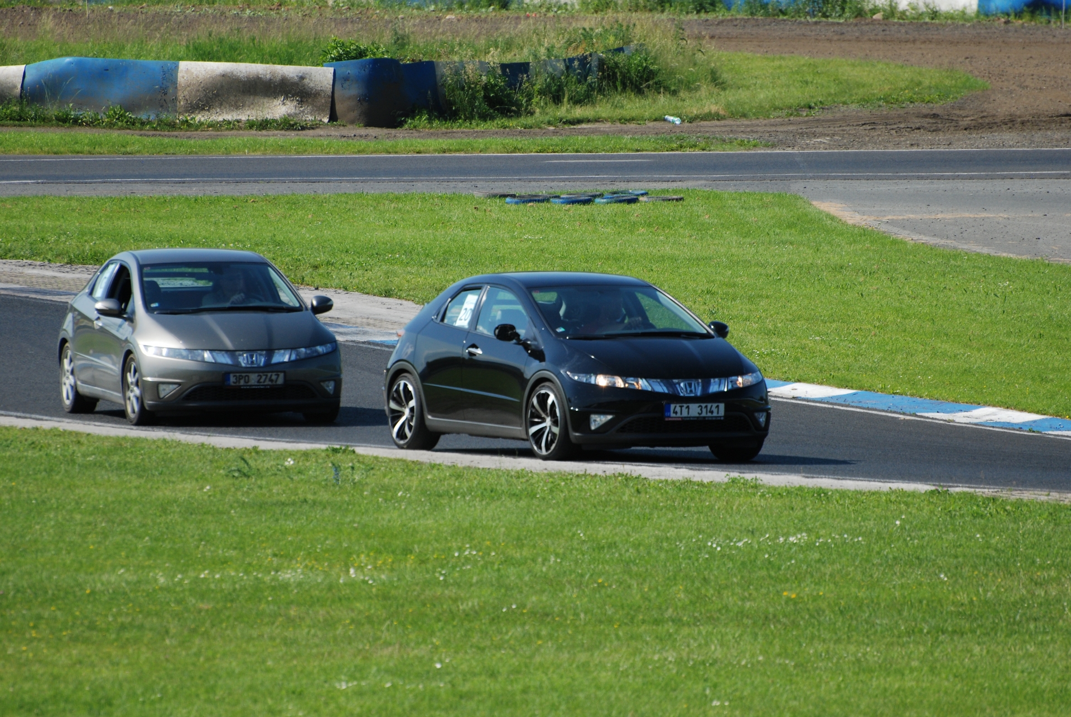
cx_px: 536
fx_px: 13403
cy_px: 358
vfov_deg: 3.1
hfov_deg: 4.6
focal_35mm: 450
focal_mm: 300
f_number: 5.6
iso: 250
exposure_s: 1/800
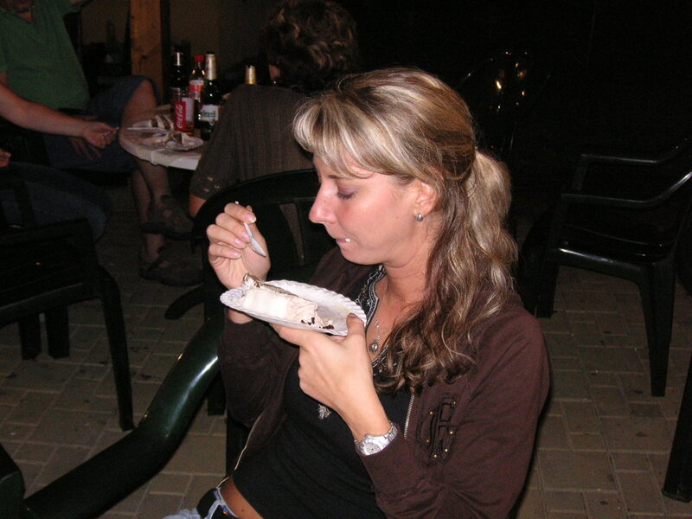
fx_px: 1000
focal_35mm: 50
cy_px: 260
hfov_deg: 38.2
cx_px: 346
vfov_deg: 29.1
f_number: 3.4
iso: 160
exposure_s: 1/45
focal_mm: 8.4
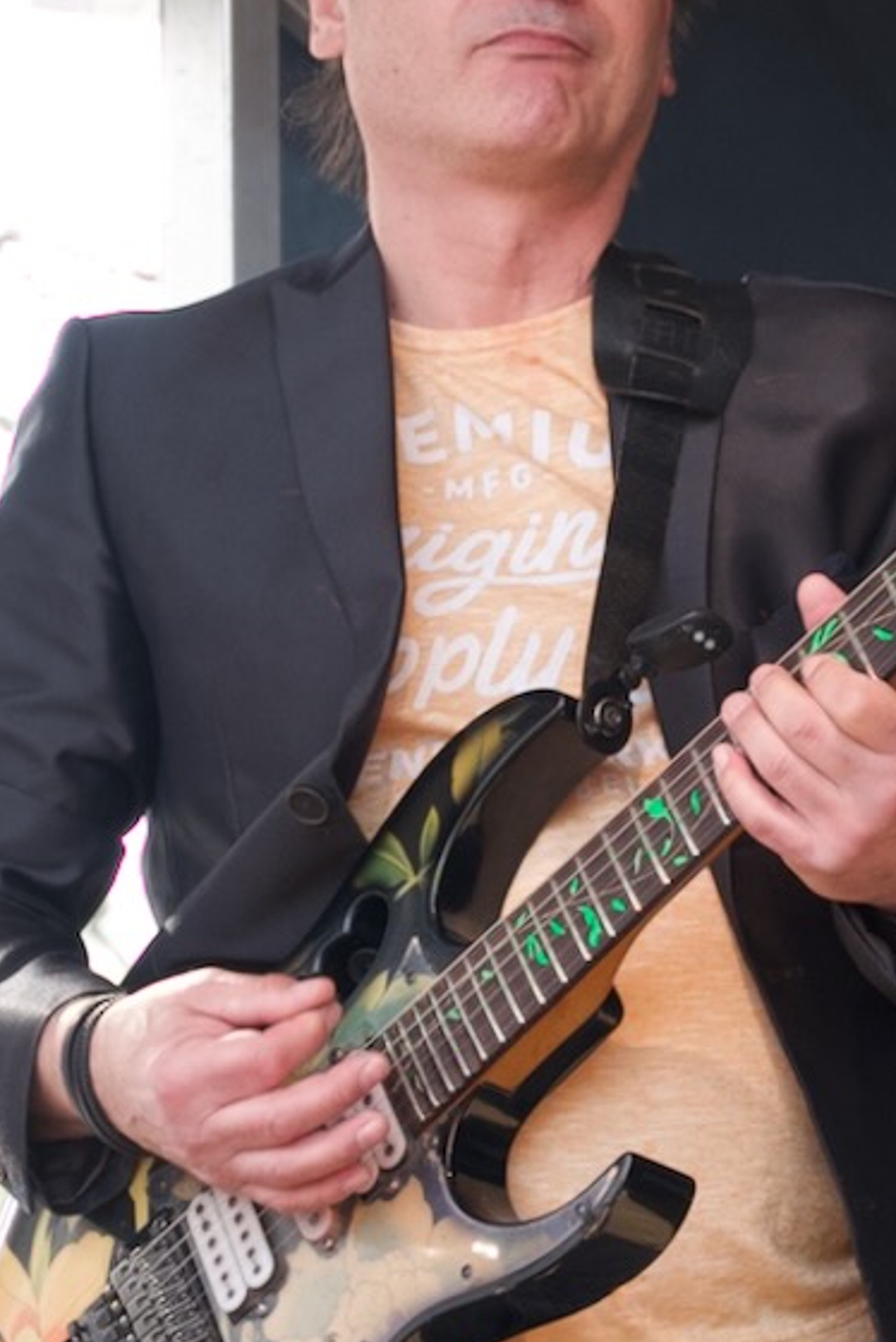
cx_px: 479
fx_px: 7755
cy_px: 472
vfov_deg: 9.9
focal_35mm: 208
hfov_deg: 6.6
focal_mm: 33.51
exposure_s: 1/250
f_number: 3.5
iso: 320
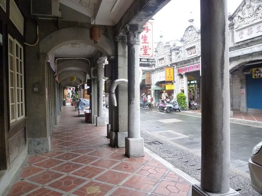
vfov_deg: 54.8
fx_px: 189
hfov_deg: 69.4
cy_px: 98
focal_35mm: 25
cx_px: 131
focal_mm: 4.5
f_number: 2.8
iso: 400
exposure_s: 1/25
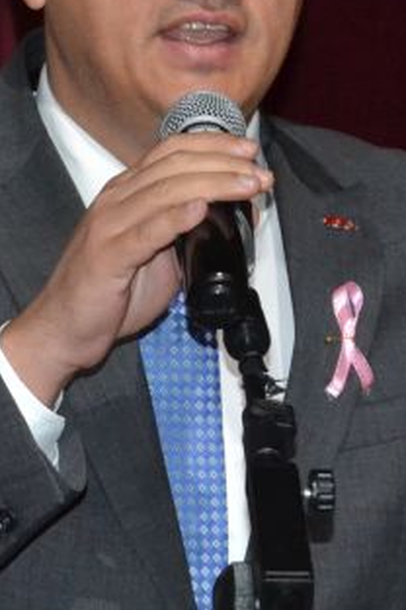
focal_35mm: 228
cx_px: 98
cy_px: 240
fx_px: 3865
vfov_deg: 9.0
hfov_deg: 6.0
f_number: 4.5
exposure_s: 1/60
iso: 3200
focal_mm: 44
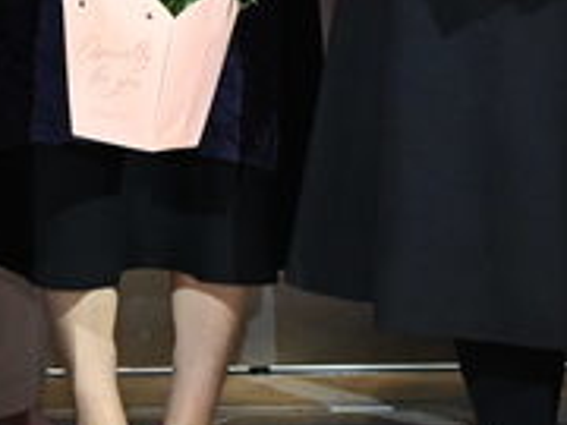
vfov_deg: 5.8
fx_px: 4107
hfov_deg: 7.8
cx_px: -239
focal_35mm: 251
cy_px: -477
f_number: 5.6
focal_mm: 33.5
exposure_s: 1/320
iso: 1600
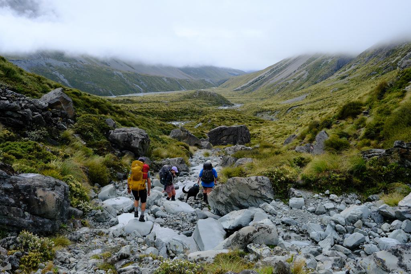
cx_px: 206
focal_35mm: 35
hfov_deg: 54.4
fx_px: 400
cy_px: 137
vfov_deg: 37.9
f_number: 8
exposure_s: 1/550
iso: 640
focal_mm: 23
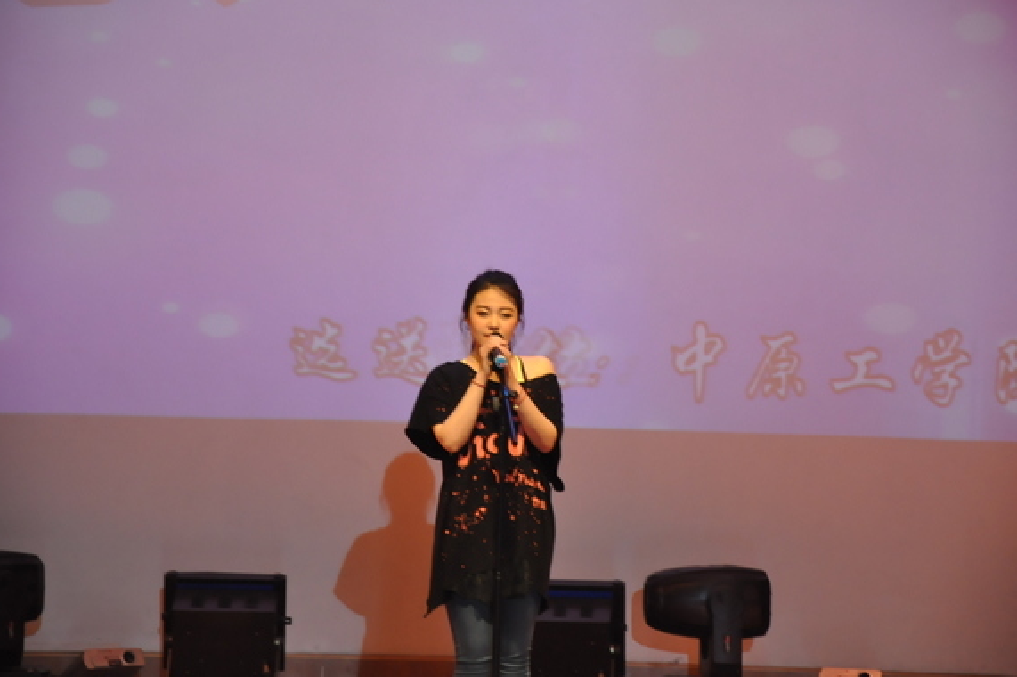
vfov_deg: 8.3
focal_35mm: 166
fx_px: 4673
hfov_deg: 12.4
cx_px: 529
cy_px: 338
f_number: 5.6
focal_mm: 105
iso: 1600
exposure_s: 1/50
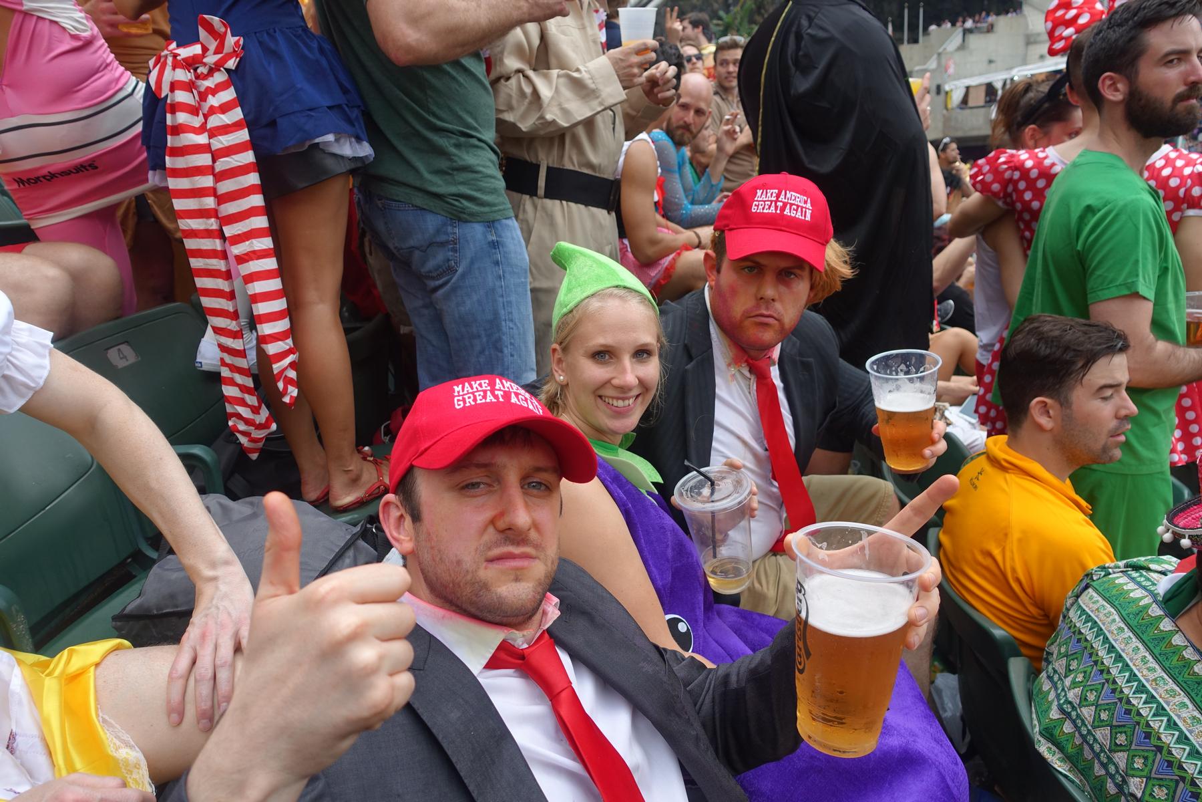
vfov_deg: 53.1
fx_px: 801
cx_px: 601
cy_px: 401
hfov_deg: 73.7
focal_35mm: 24
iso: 125
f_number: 2.8
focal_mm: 8.8
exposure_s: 1/320
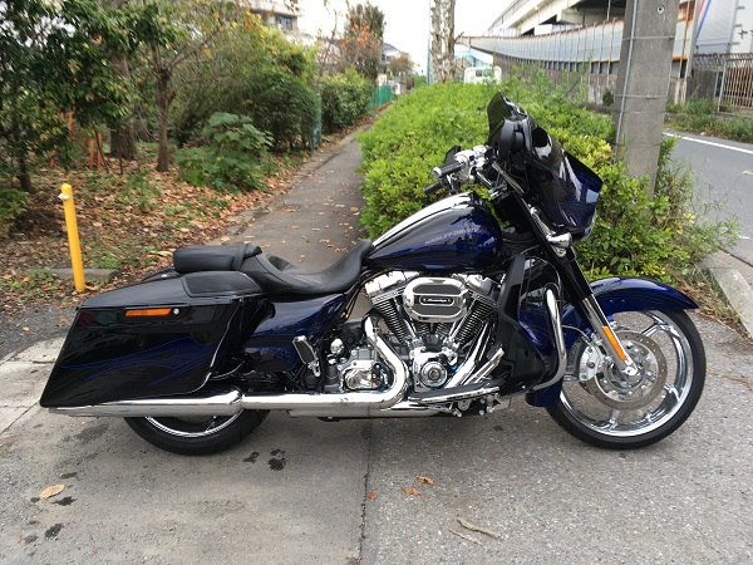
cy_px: 282
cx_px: 376
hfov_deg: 61.7
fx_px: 631
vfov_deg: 48.2
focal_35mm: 29
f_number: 2.2
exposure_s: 1/60
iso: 32
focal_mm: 4.15
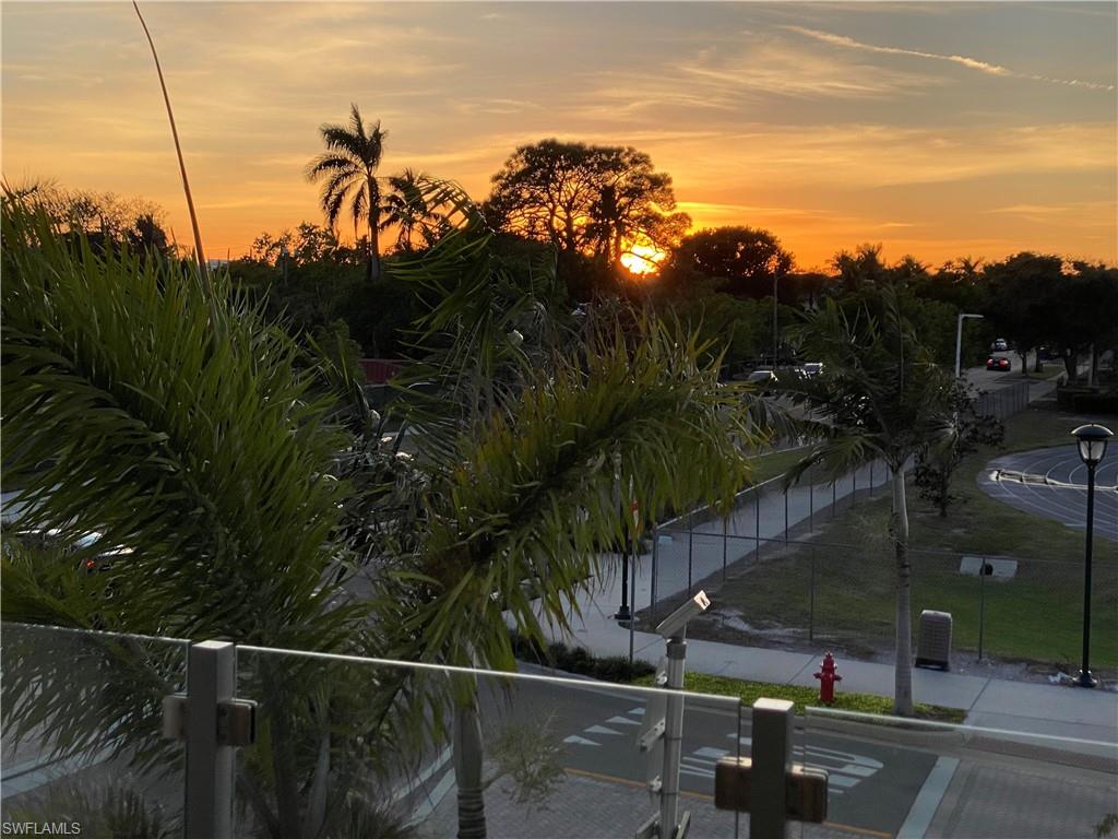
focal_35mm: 52
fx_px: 1679
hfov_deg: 36.8
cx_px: 559
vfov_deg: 28.0
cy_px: 420
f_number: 2
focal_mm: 6
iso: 20
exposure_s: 1/358
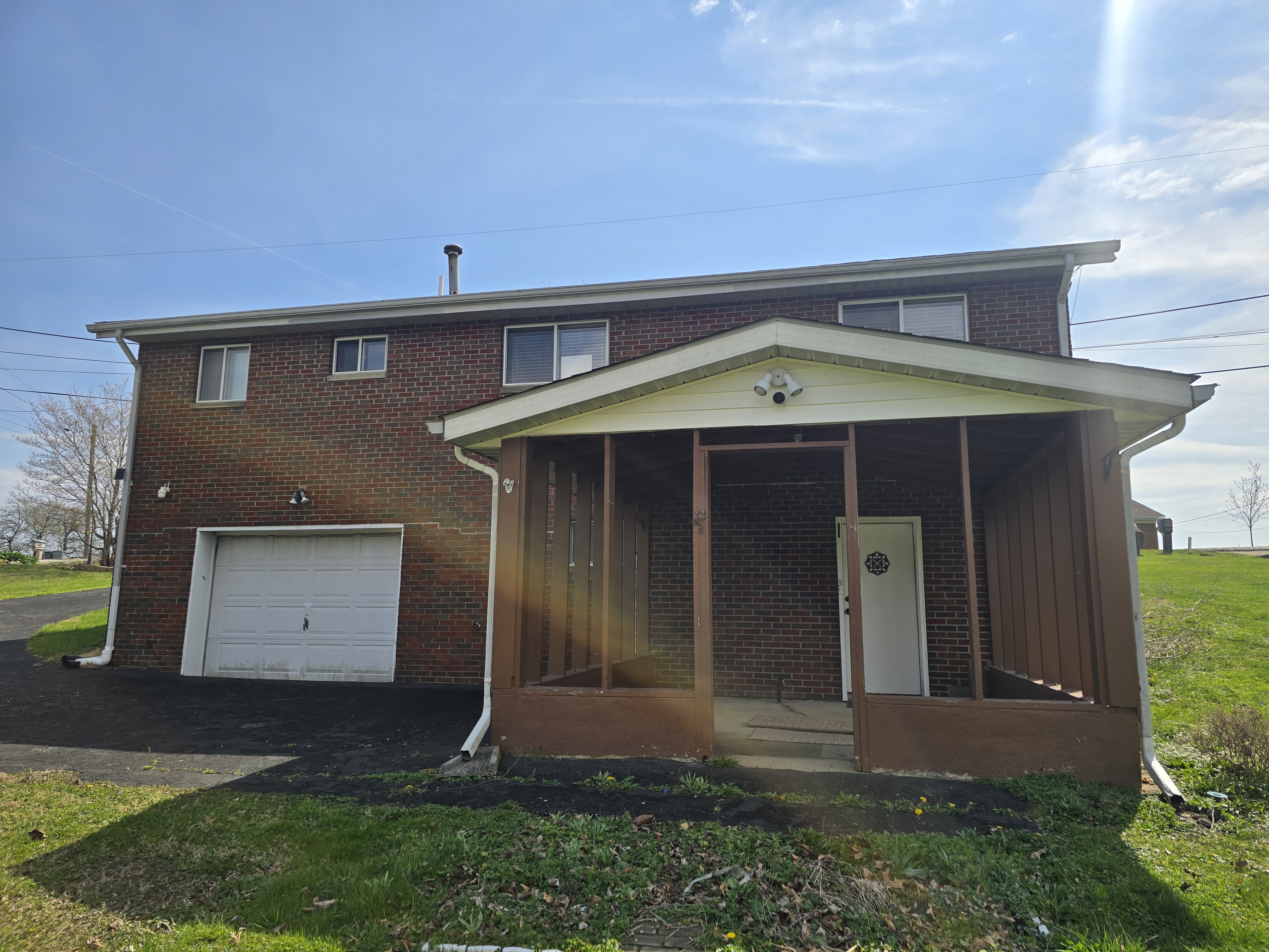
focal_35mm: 23
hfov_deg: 73.9
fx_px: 843
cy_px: 476
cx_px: 634
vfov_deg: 58.9
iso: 12
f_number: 1.7
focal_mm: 6.3
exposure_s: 1/1245
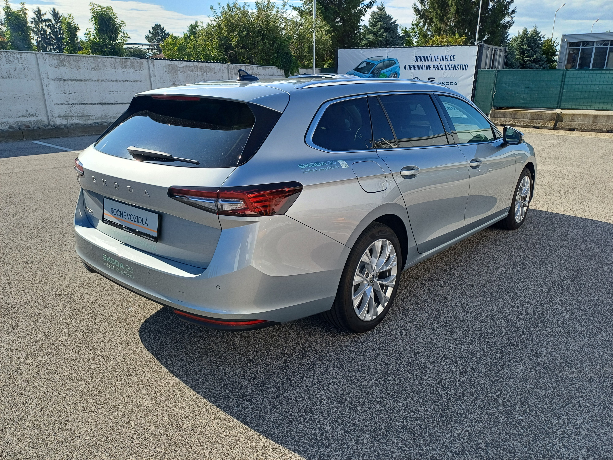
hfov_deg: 69.4
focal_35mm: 25
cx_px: 306
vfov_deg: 54.9
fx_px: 443
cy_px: 230
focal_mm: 4.65
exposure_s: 1/712
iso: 50
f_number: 1.8
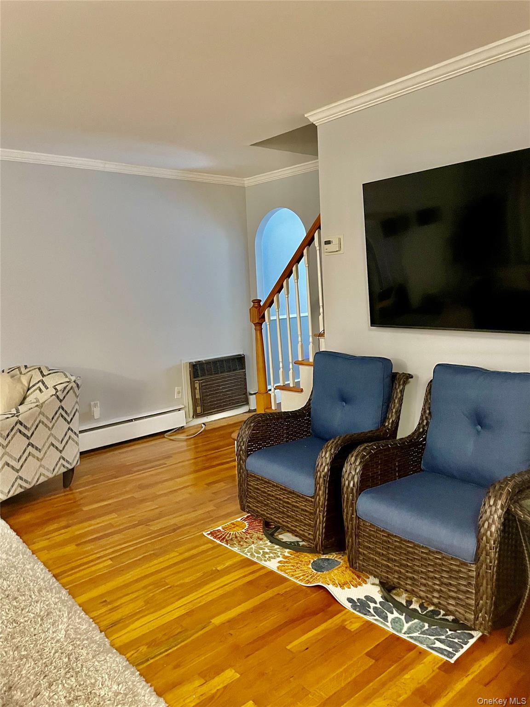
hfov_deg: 53.1
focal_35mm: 26
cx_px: 265
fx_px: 531
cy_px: 354
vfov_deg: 67.3
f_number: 1.6
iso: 500
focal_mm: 4.2
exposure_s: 1/30
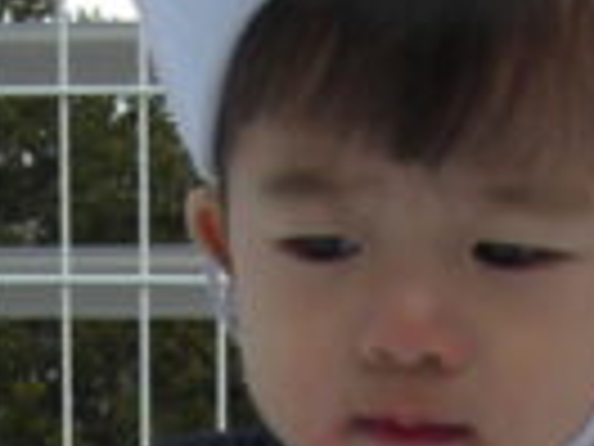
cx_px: 315
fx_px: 2969
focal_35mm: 173
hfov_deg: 11.4
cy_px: 856
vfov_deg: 8.2
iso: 80
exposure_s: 1/500
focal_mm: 7.9
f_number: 4
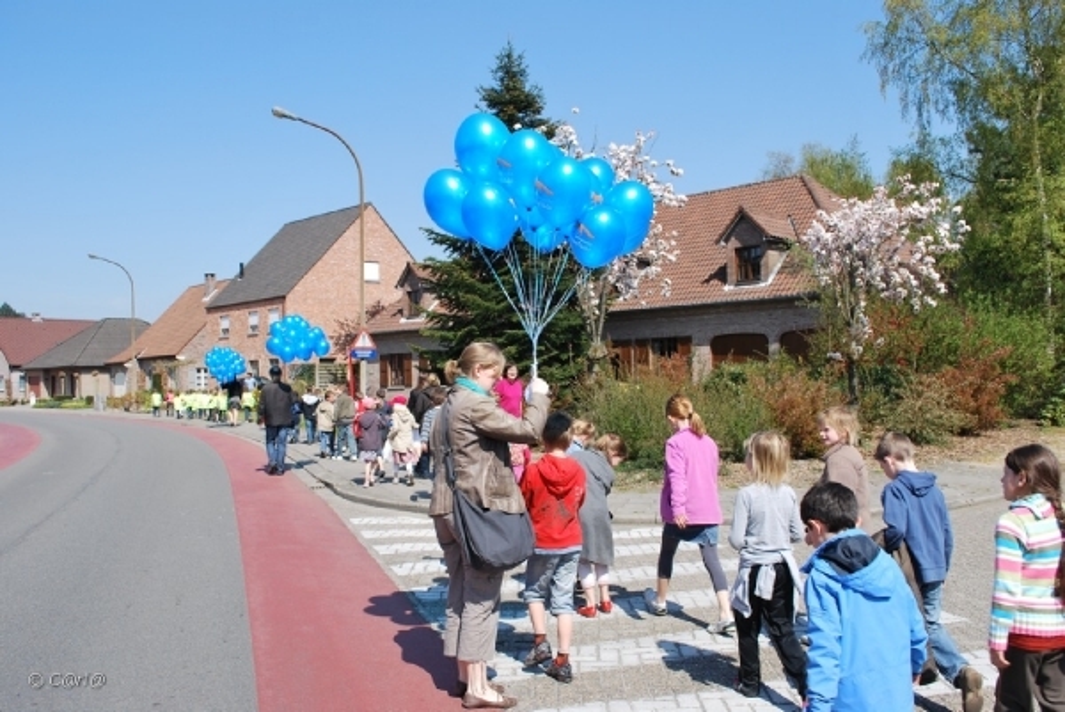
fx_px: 977
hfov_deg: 57.2
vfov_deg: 40.0
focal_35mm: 33
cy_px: 356
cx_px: 532
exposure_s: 1/200
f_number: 7.1
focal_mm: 22
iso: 100
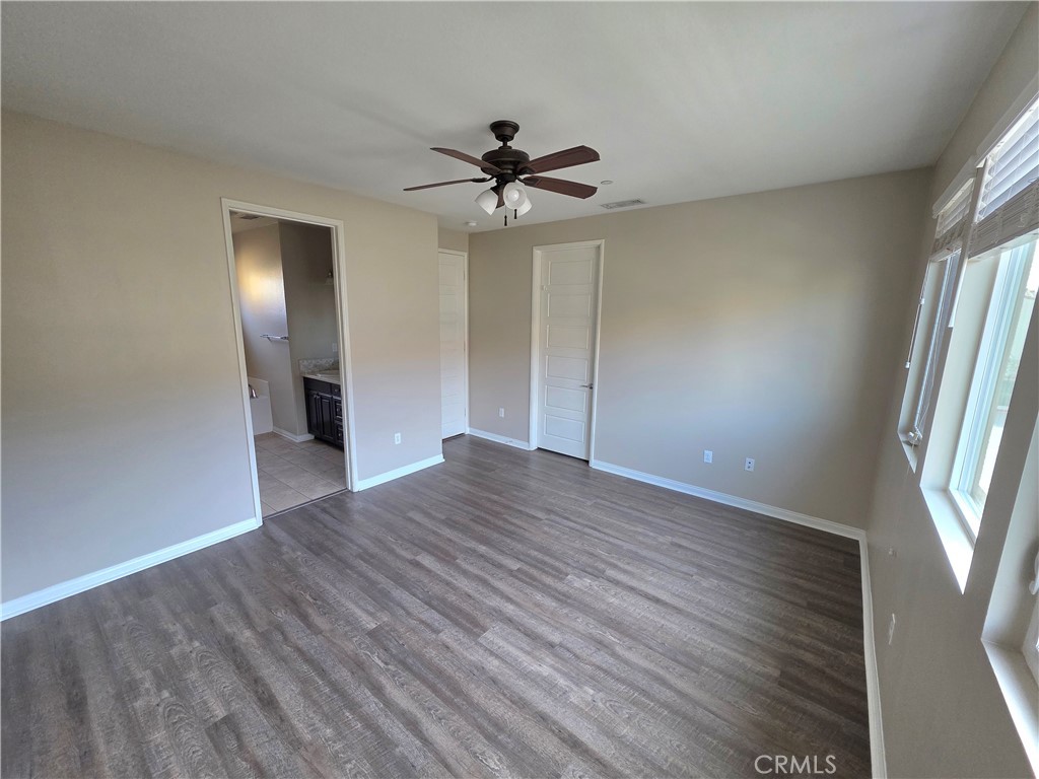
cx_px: 520
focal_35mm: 13
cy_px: 390
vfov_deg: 89.9
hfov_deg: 106.2
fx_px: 390
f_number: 1.9
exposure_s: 1/120
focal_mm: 2.2
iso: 200
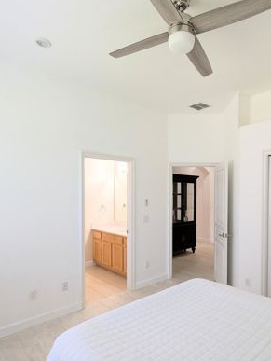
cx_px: 167
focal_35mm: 22
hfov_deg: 60.5
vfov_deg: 76.1
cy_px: 200
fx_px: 229
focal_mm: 2.35
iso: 71
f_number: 2.2
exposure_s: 1/60
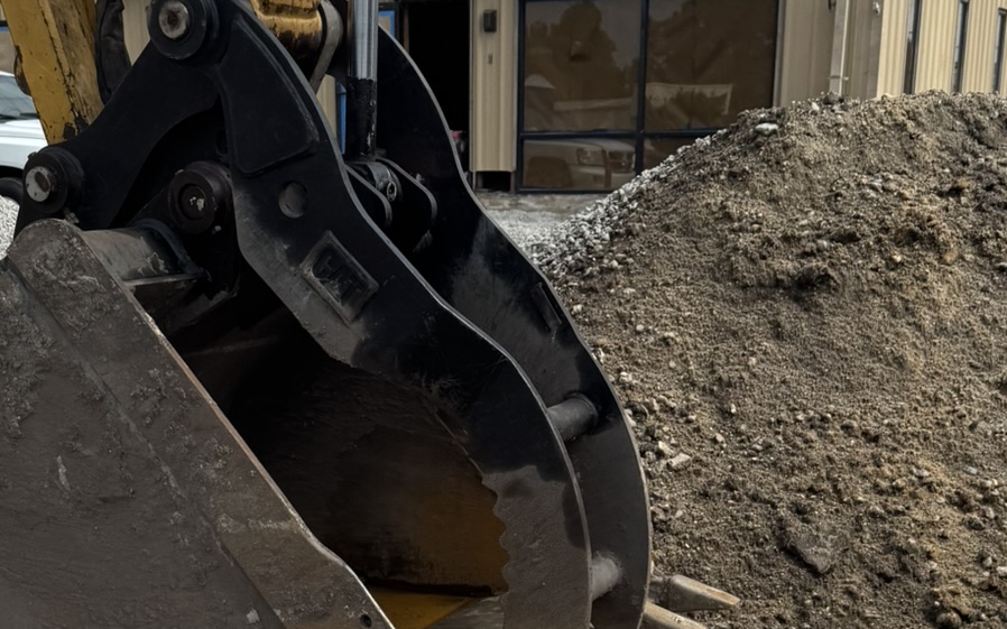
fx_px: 1592
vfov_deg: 21.7
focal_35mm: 58
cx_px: 431
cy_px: 605
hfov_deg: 35.0
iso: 80
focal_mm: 6.76
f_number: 1.78
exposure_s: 1/4950
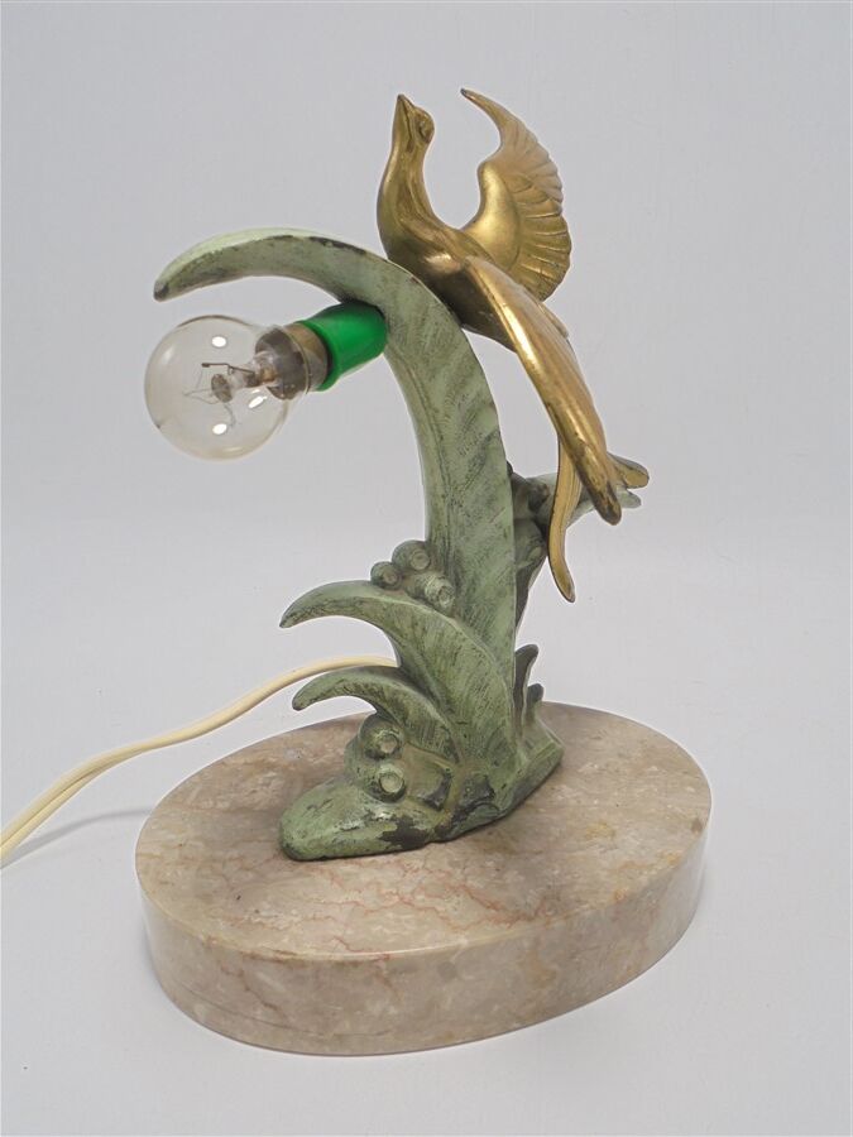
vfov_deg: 61.7
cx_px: 426
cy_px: 568
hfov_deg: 48.2
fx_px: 953
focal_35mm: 29
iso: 100
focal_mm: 5.3
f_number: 3.7
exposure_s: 1/60
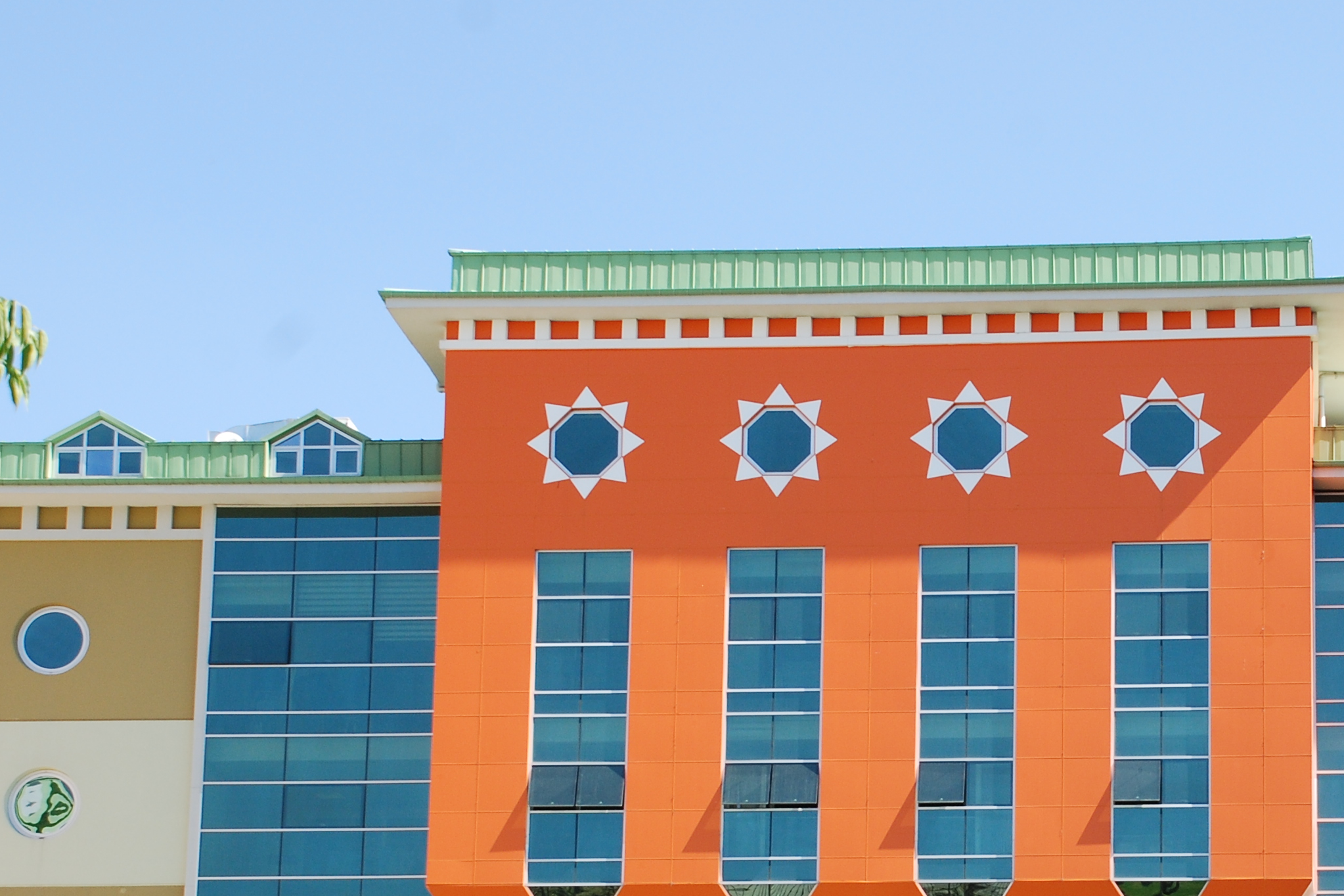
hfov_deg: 18.8
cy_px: 775
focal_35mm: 108
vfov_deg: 12.6
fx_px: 4032
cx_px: 1049
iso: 200
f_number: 10
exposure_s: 1/200
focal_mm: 38
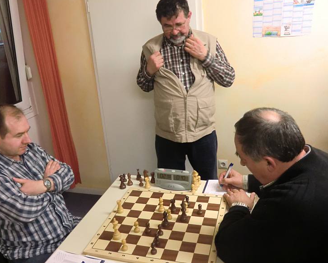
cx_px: 152
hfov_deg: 57.1
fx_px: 301
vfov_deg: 47.1
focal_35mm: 31
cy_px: 131
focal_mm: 5.2
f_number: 3.5
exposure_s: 1/40
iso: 800
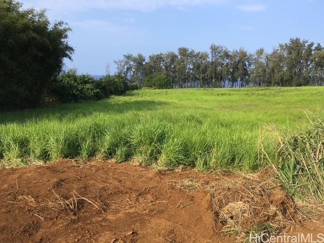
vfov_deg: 48.2
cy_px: 122
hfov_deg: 61.7
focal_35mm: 29
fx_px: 271
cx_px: 162
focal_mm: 4.15
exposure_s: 1/1374
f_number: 2.2
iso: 25
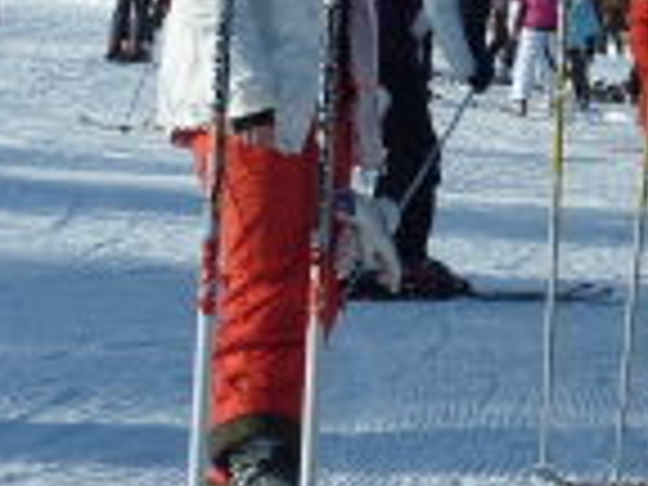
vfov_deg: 8.6
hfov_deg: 11.3
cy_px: 189
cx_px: 608
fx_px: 3239
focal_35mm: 173
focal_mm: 8.5
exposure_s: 1/640
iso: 80
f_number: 4.5
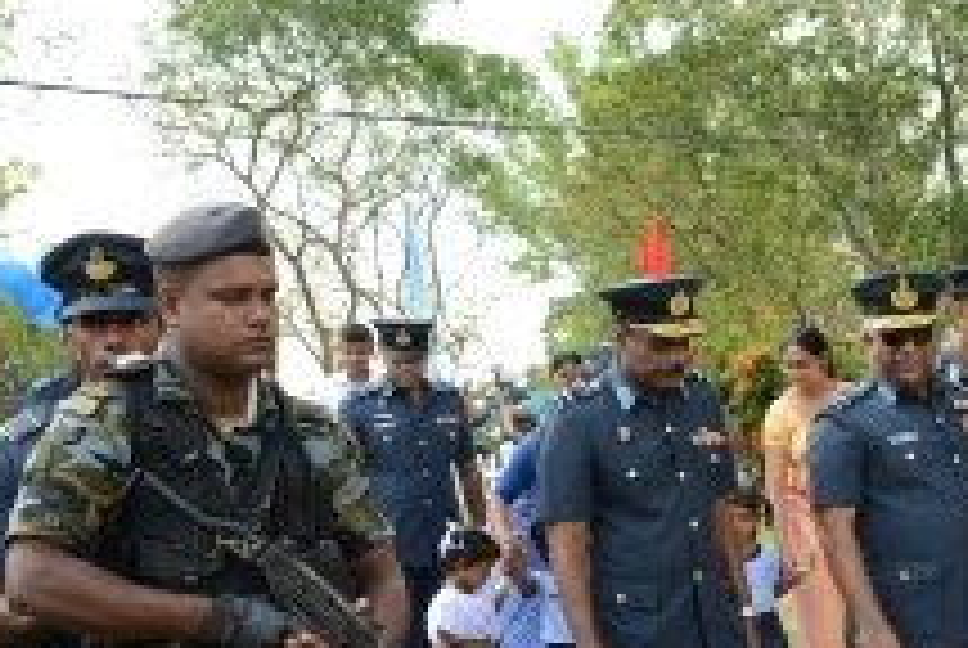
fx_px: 2100
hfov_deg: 24.8
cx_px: 954
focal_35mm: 78
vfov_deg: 17.2
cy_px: 630
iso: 200
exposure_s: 1/125
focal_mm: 28
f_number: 6.3
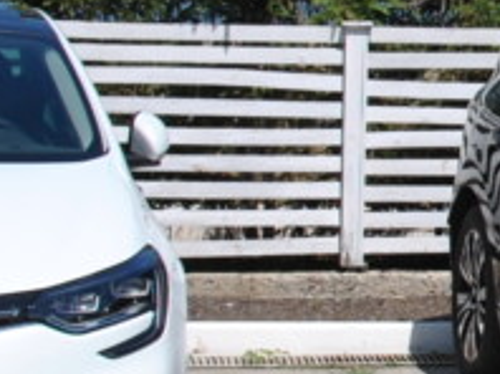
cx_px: 768
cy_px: 99
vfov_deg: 9.4
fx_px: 2279
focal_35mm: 158
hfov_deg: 11.9
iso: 100
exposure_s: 1/320
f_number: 9
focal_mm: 18
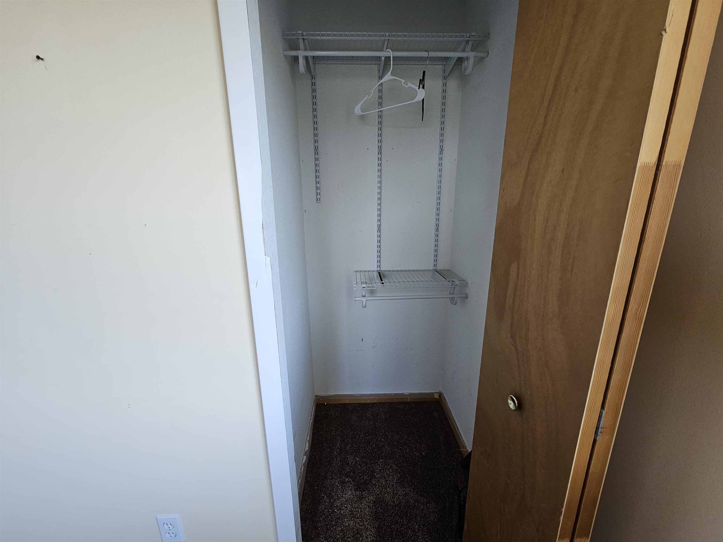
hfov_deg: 106.2
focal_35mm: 13
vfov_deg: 89.9
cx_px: 362
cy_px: 271
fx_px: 272
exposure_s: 1/77.4
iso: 160
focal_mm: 2.2
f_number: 2.2
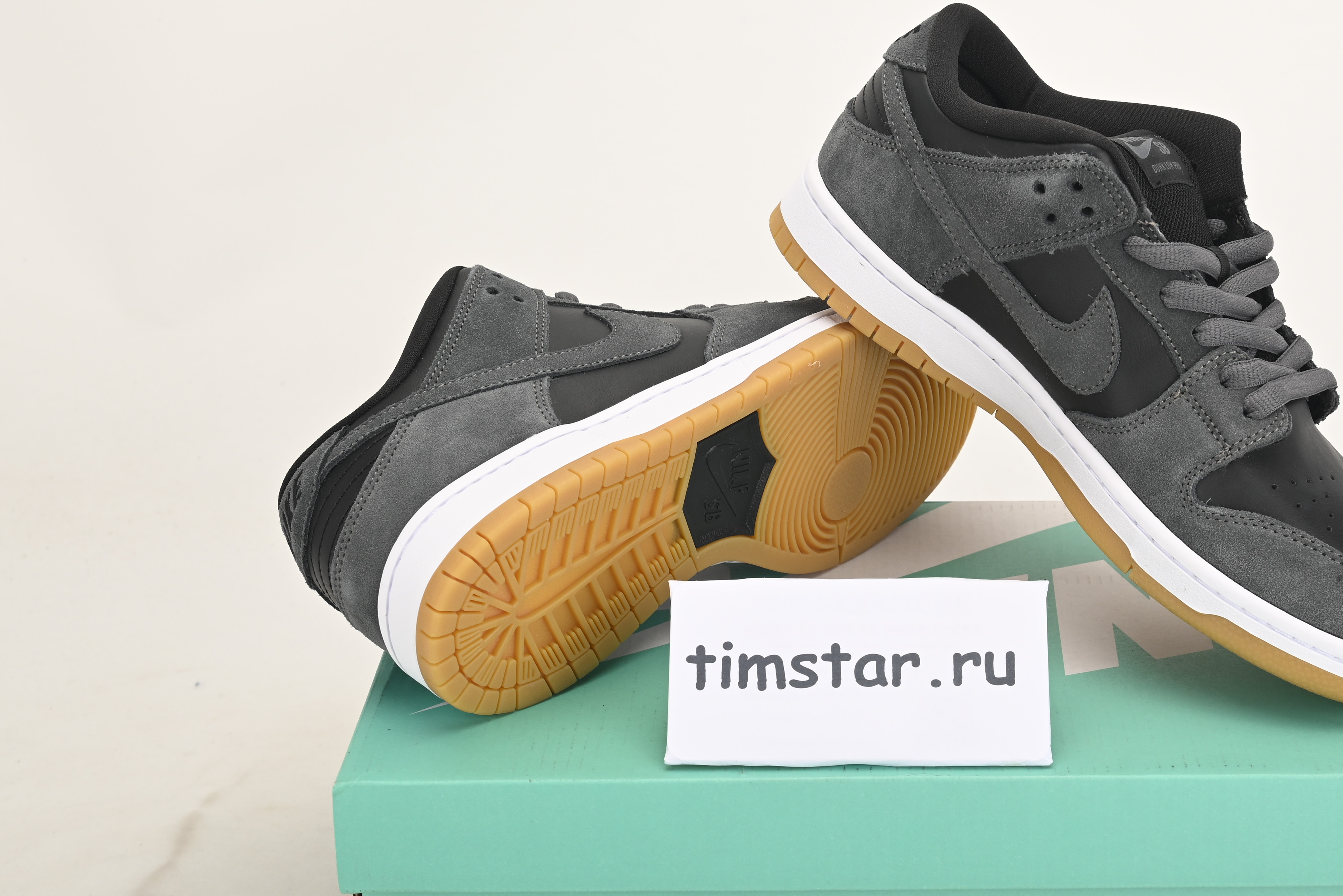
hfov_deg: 29.9
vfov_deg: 20.3
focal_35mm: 67
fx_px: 2500
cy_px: 524
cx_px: 889
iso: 100
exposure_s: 1/200
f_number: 11
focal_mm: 46
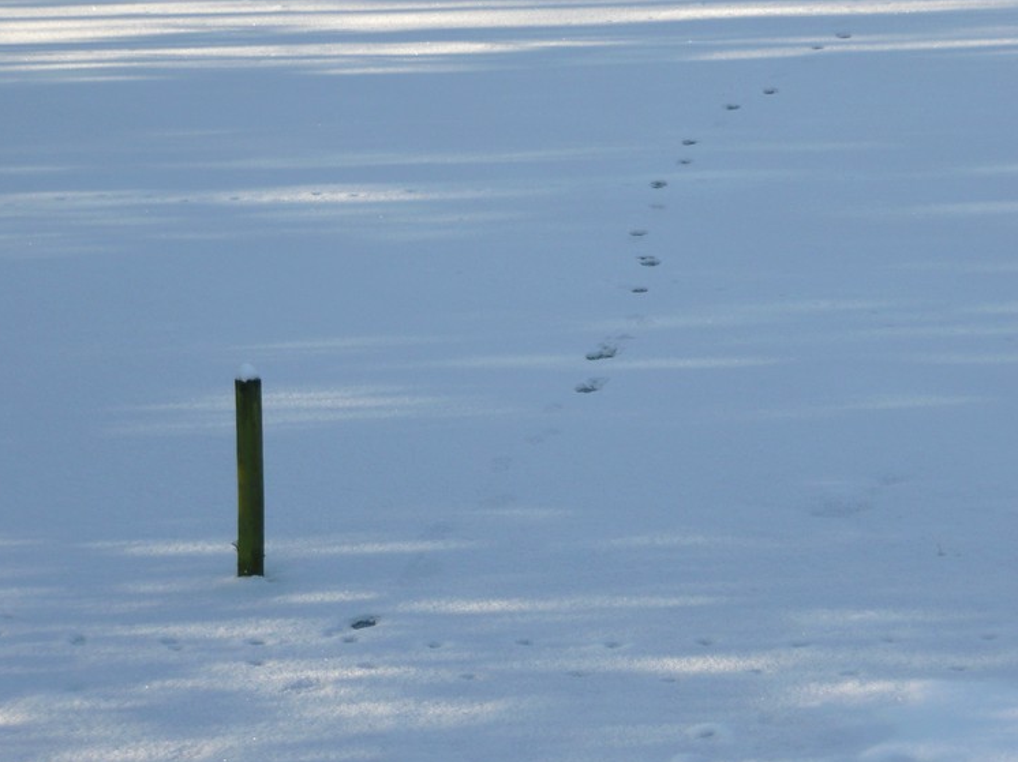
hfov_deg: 19.1
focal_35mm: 103
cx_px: 495
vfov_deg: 14.4
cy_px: 360
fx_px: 3028
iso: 100
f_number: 4.7
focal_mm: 15.7
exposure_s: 1/250
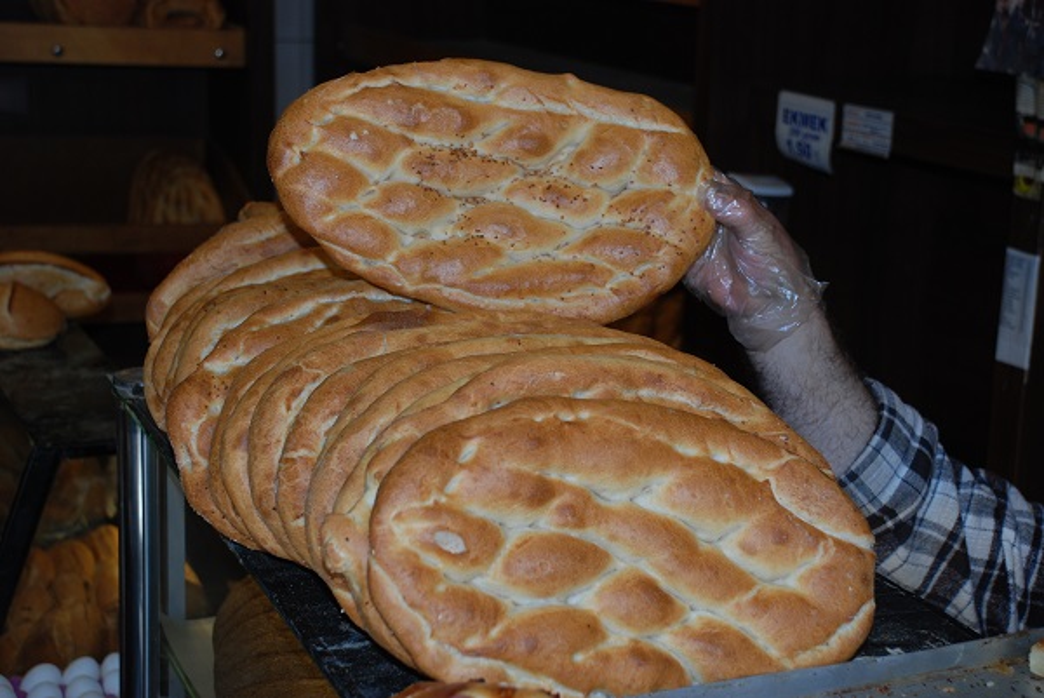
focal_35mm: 66
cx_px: 522
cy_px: 349
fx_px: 1915
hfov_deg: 30.5
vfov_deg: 20.6
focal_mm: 44
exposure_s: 1/60
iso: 200
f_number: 4.8
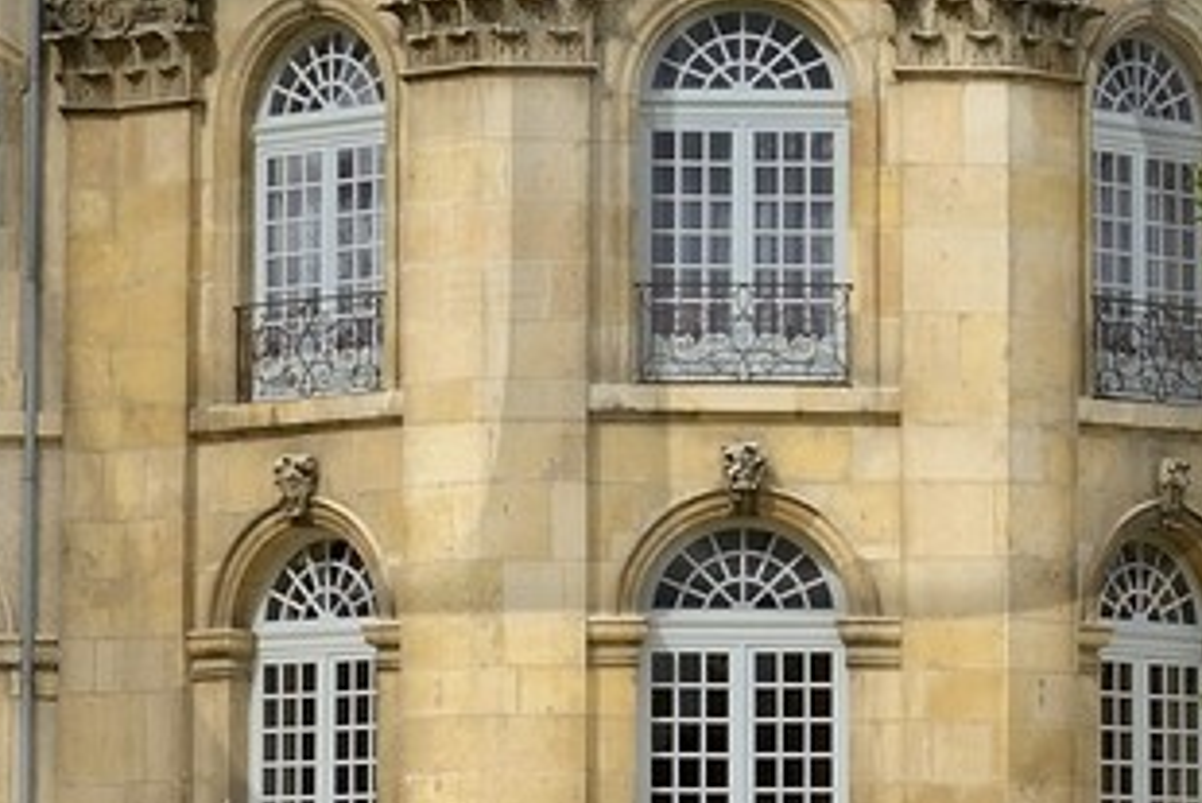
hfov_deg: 10.3
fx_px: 6547
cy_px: -19
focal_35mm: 196
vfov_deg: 7.0
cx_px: 1427
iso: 200
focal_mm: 38
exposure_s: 1/250
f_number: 11
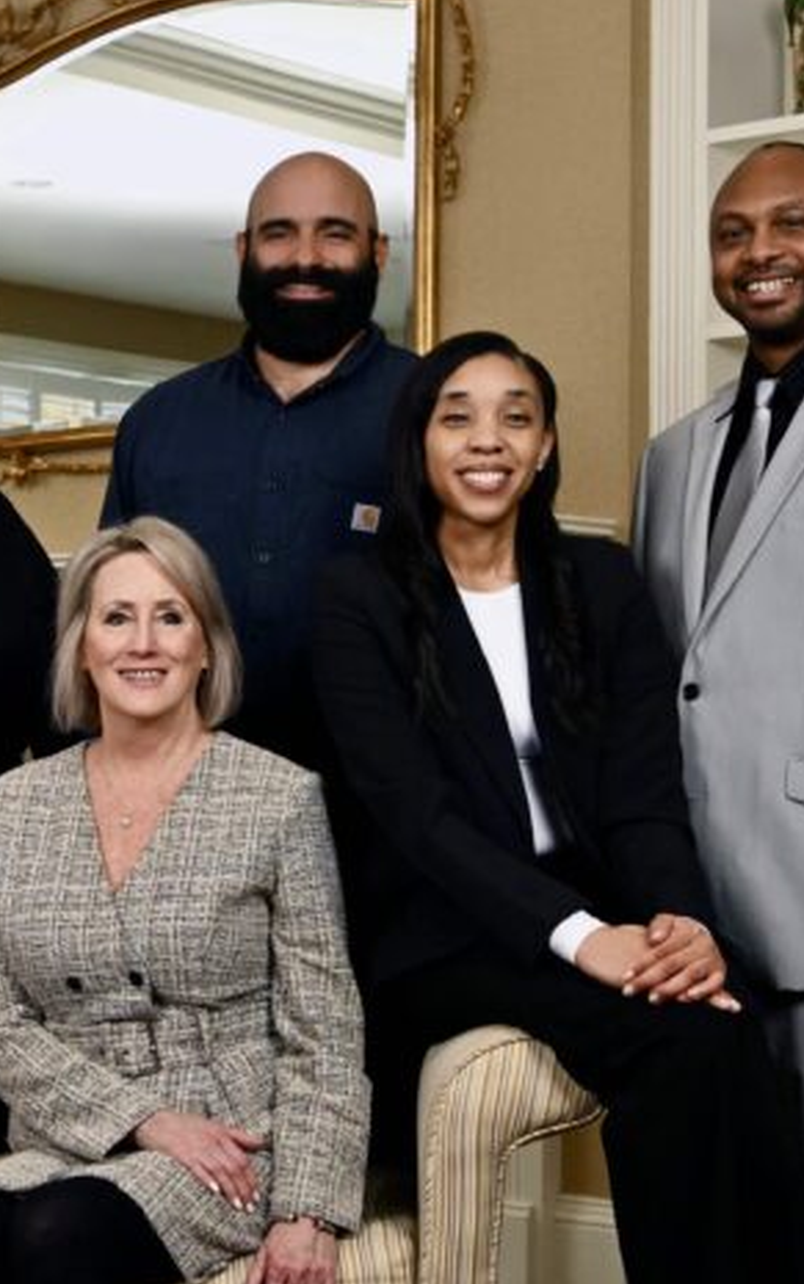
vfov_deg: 27.7
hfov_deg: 17.0
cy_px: 862
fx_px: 2592
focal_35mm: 74
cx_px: -108
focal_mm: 22
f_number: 5.6
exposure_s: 1/100
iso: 160
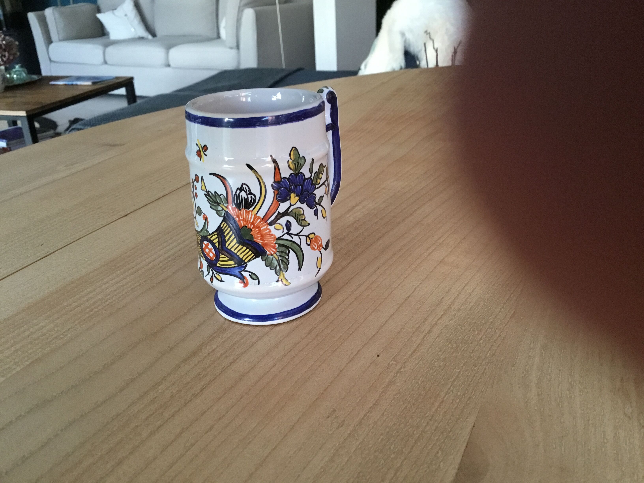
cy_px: 242
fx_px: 577
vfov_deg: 45.4
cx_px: 322
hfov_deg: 58.4
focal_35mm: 31
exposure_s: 1/33
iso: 160
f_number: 2.4
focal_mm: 3.3
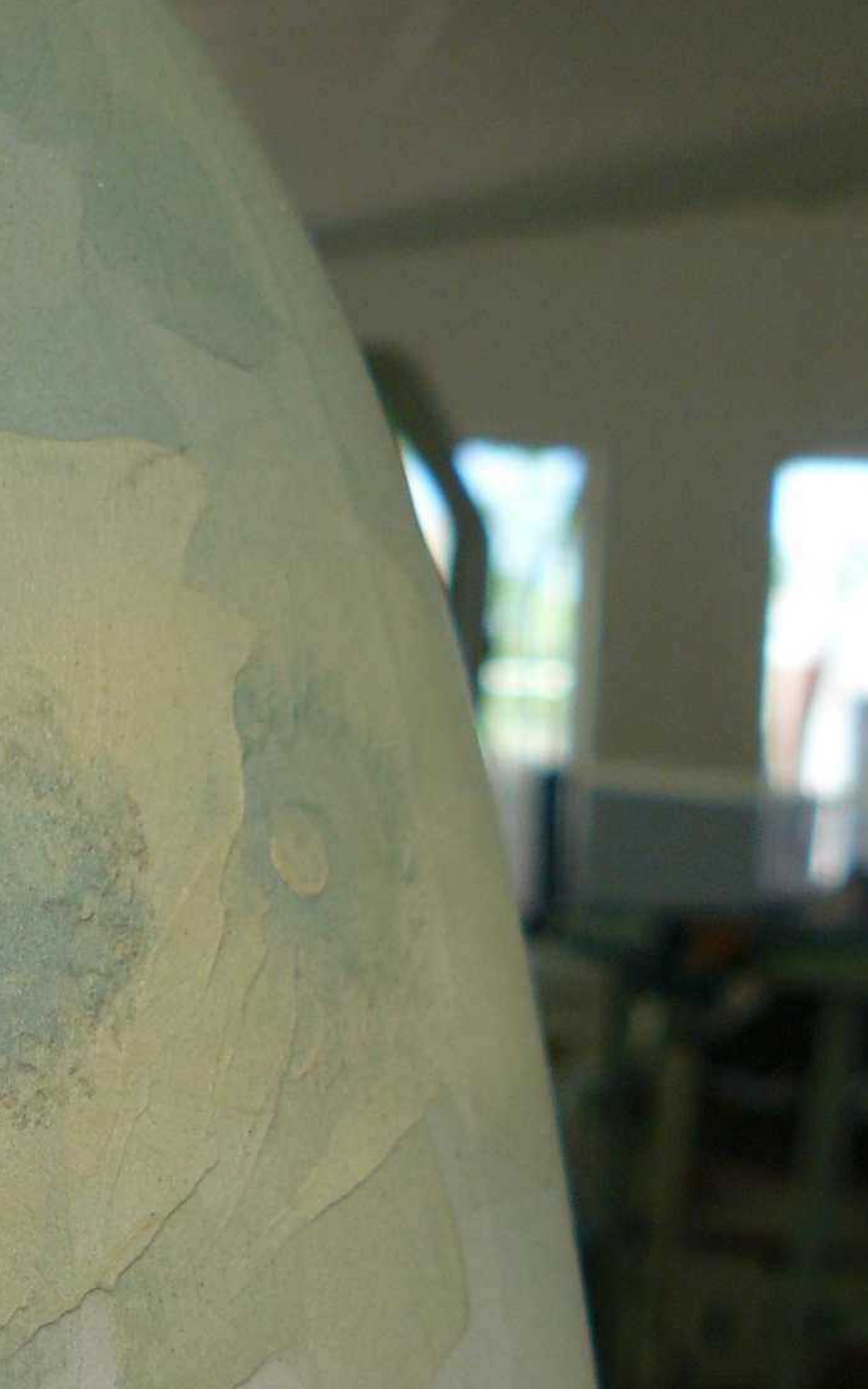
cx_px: -86
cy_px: 1187
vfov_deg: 28.1
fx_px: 2688
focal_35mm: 71
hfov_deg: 17.7
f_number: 2.8
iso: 100
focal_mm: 6
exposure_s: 1/100
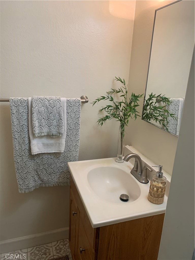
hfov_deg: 53.1
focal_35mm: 26
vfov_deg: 67.3
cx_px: 98
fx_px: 195
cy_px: 130
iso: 125
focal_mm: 4.25
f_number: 1.8
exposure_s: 1/60
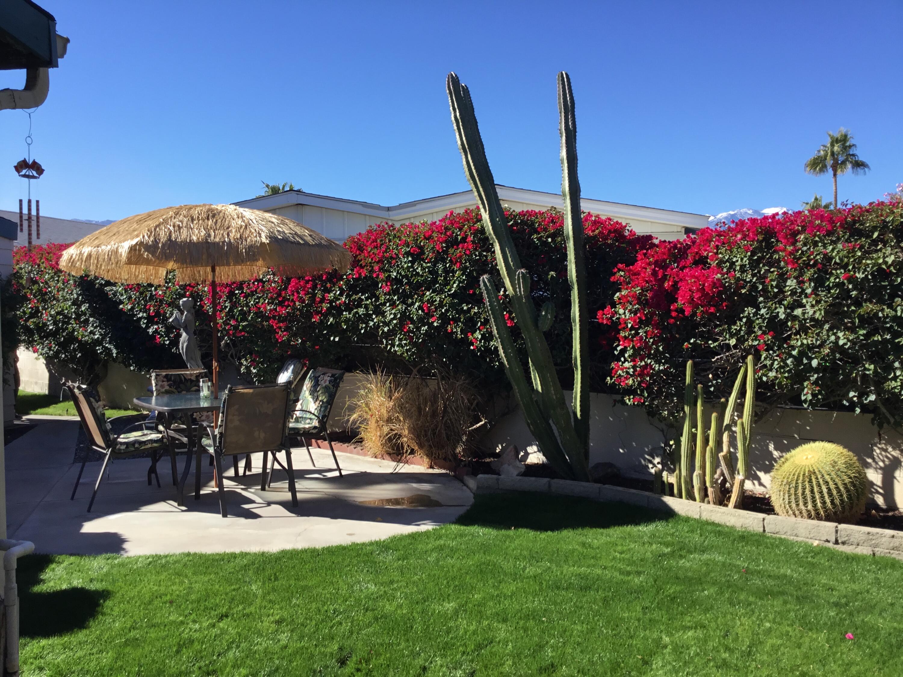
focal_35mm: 31
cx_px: 452
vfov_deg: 45.4
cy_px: 338
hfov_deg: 58.4
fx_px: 809
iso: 25
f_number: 2.4
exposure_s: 1/721
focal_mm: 3.3
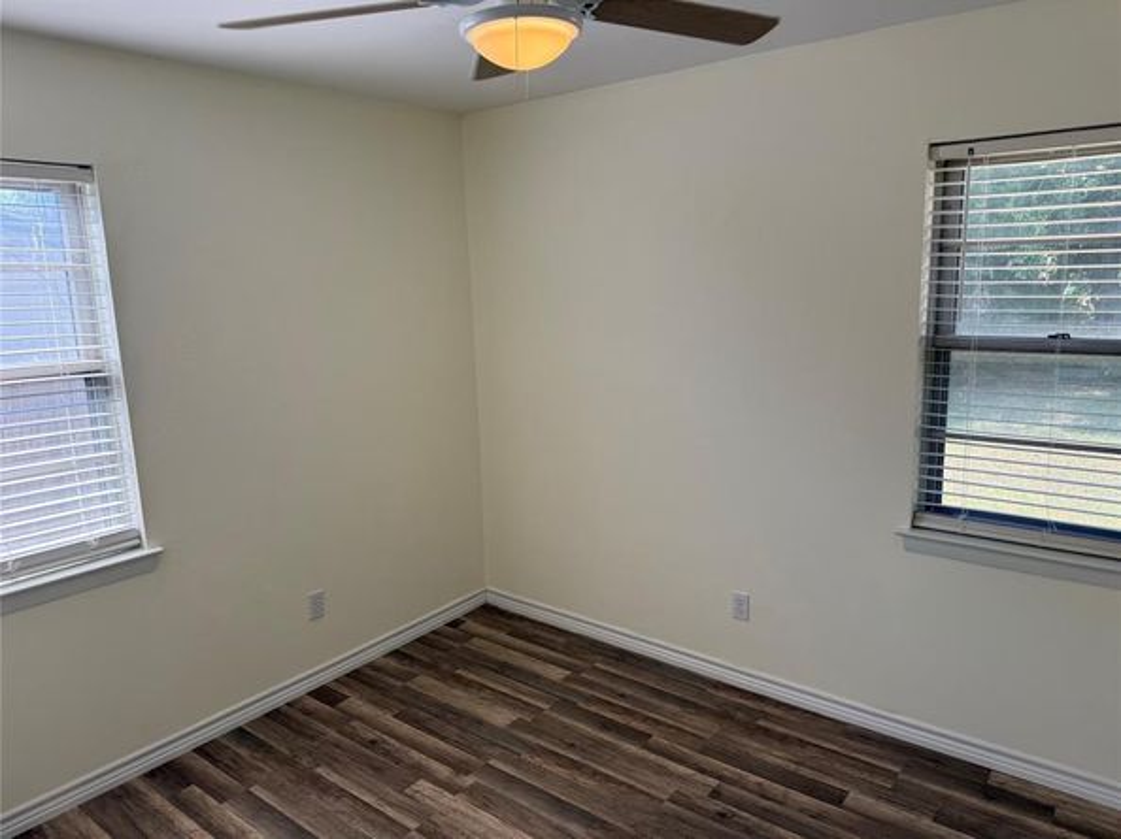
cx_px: 560
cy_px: 420
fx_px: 777
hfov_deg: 71.6
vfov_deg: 56.8
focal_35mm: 24
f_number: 1.78
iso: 100
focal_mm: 6.76
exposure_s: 1/433
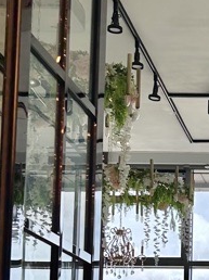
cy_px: 242
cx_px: 324
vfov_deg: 17.8
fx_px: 879
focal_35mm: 109
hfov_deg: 12.8
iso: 50
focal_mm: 5.7
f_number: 1.5
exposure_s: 1/803
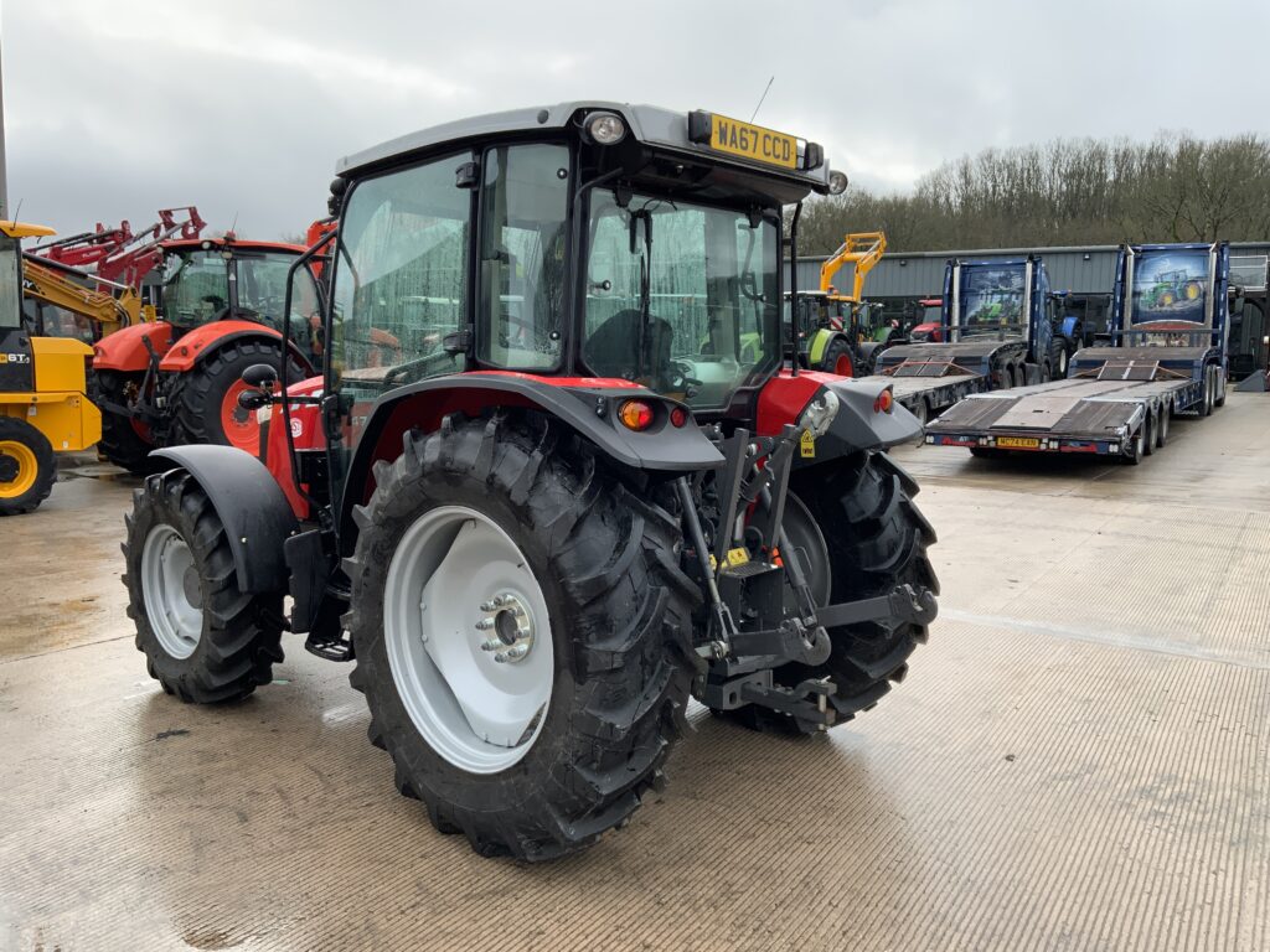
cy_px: 476
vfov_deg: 48.2
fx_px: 1064
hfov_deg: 61.7
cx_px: 635
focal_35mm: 29
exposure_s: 1/299
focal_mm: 3
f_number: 1.8
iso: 16
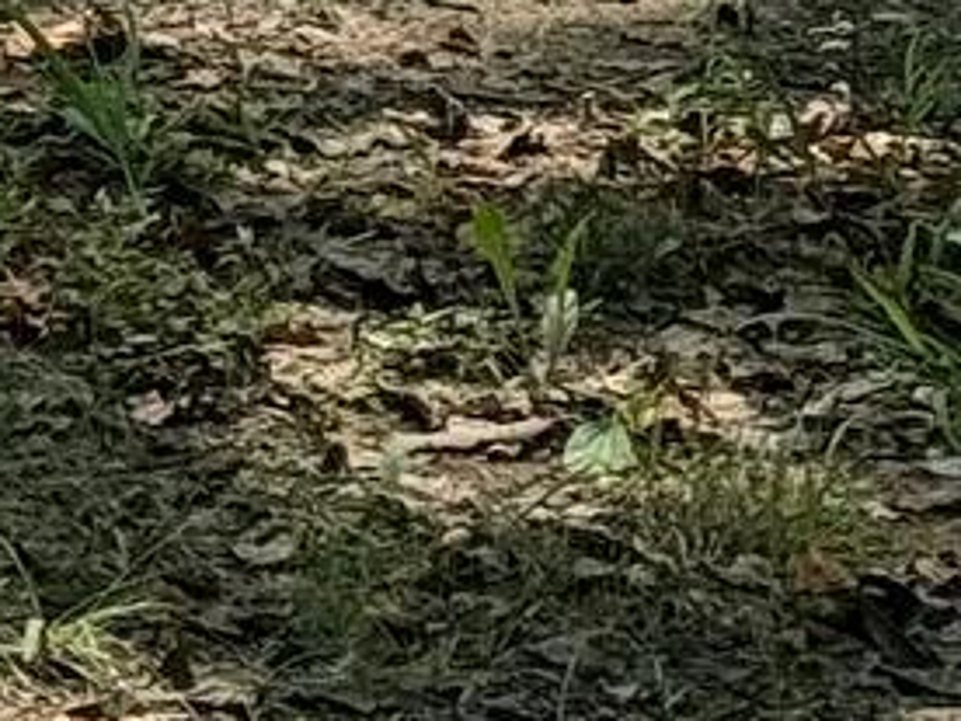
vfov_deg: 4.1
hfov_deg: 5.2
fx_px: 9883
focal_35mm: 356
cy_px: -1369
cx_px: -2103
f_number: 1.78
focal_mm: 6.76
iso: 64
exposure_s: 1/1011
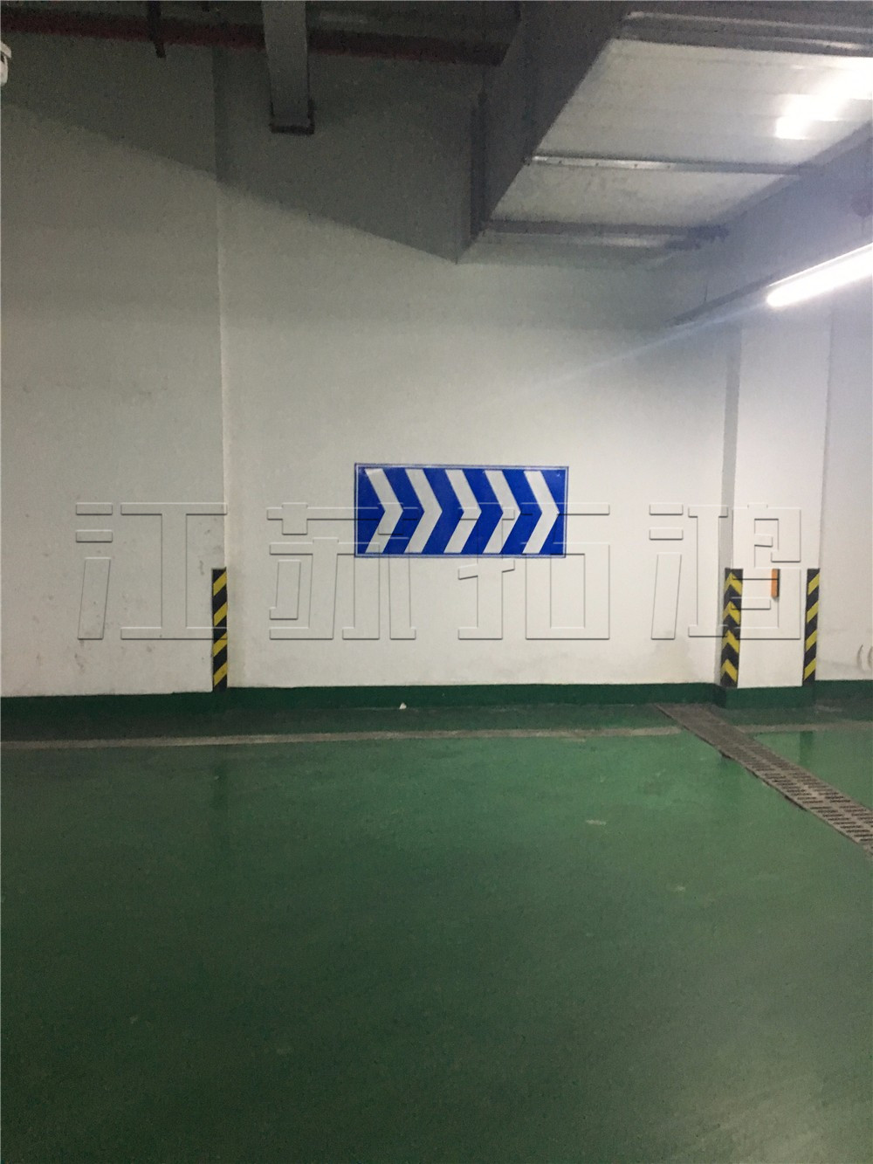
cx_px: 436
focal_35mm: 29
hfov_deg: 48.2
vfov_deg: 61.7
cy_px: 582
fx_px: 975
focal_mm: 4.15
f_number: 2.2
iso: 200
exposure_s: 1/17
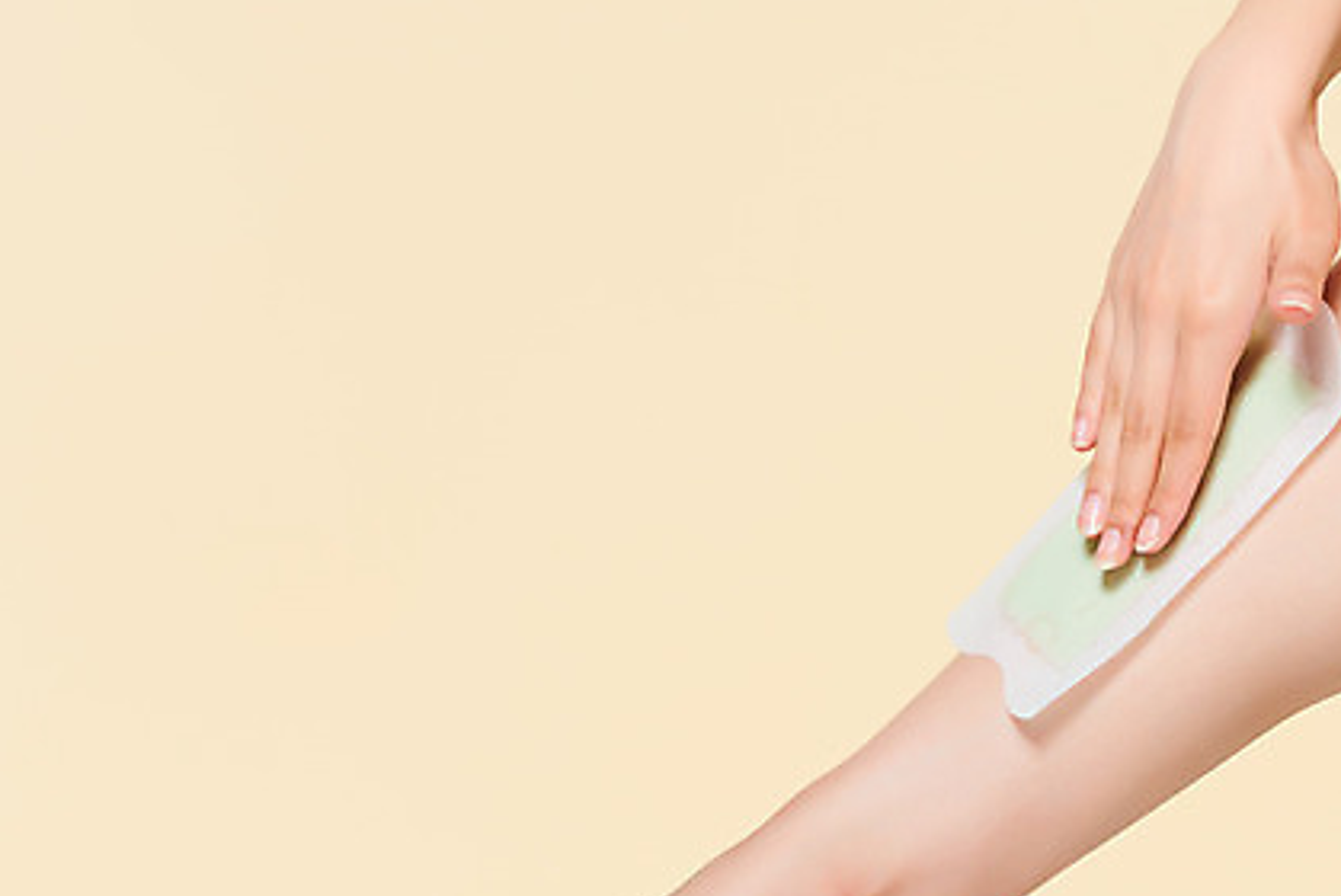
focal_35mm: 150
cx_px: 904
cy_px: 560
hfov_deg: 13.7
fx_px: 5591
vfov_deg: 9.2
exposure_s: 1/125
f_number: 16
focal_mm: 105
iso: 64
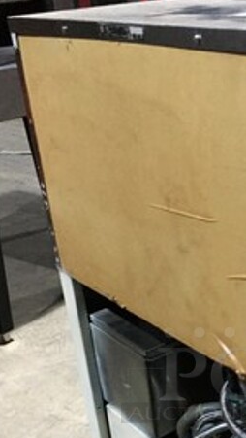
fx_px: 660
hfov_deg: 20.6
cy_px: 372
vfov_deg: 35.0
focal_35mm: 57
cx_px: 230
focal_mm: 4.15
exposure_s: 1/4
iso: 64
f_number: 2.2
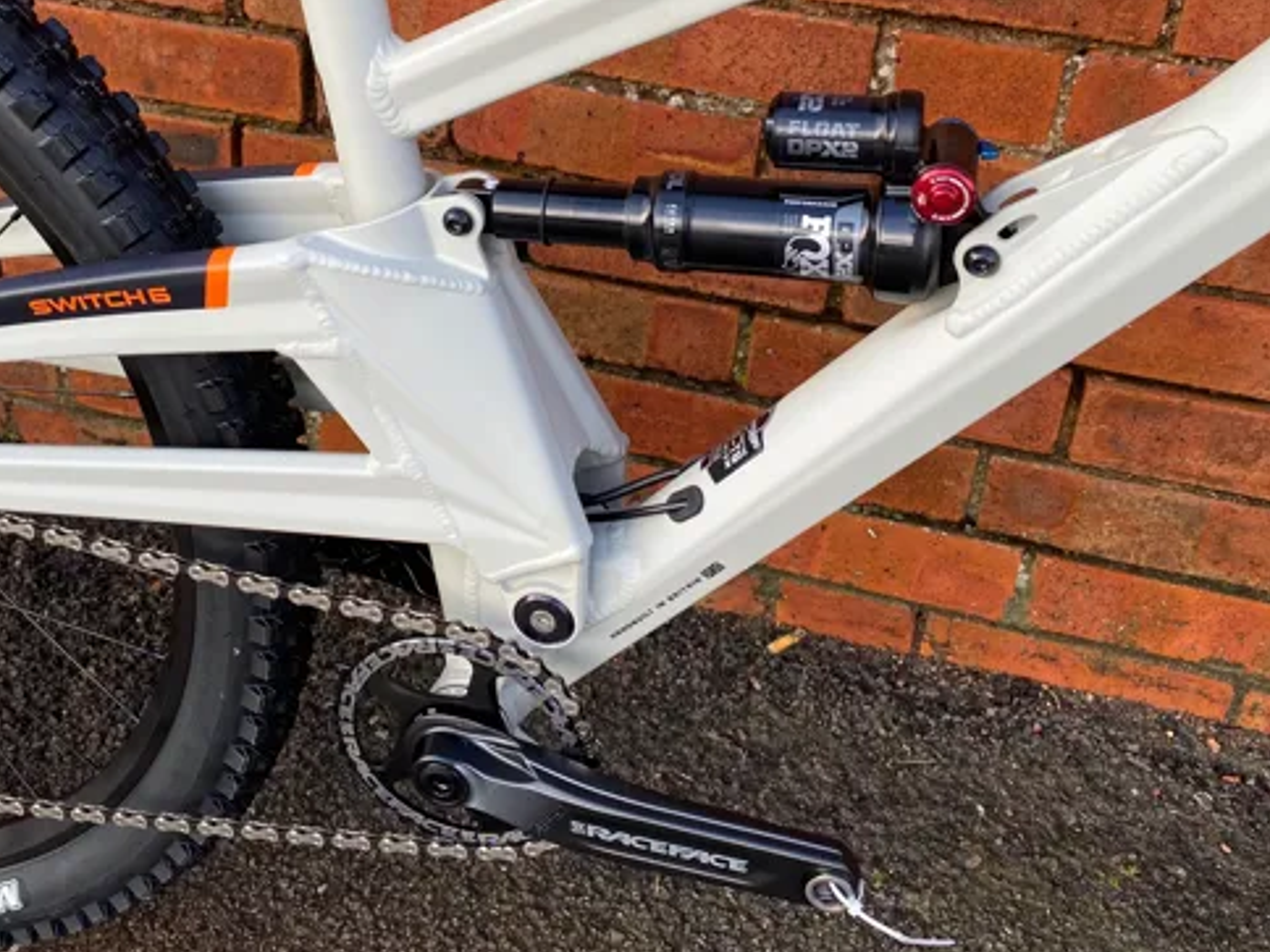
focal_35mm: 43
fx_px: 1578
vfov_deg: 33.0
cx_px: 475
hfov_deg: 43.5
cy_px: 254
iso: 32
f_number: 1.8
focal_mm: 4.25
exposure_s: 1/225
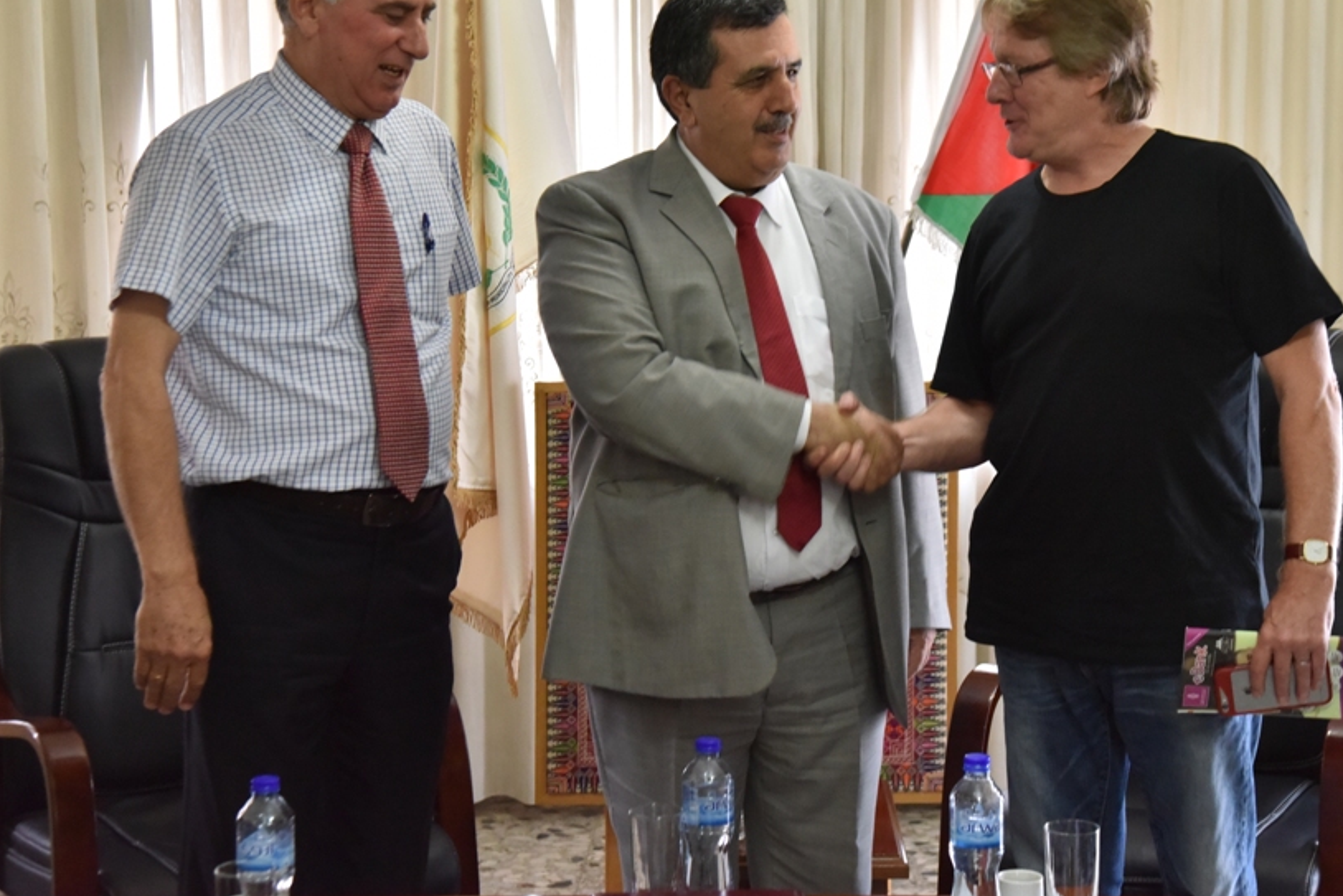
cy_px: 375
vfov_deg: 17.5
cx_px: 762
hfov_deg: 26.0
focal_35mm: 78
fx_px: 2910
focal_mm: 62
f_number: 5
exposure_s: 1/100
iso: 2500
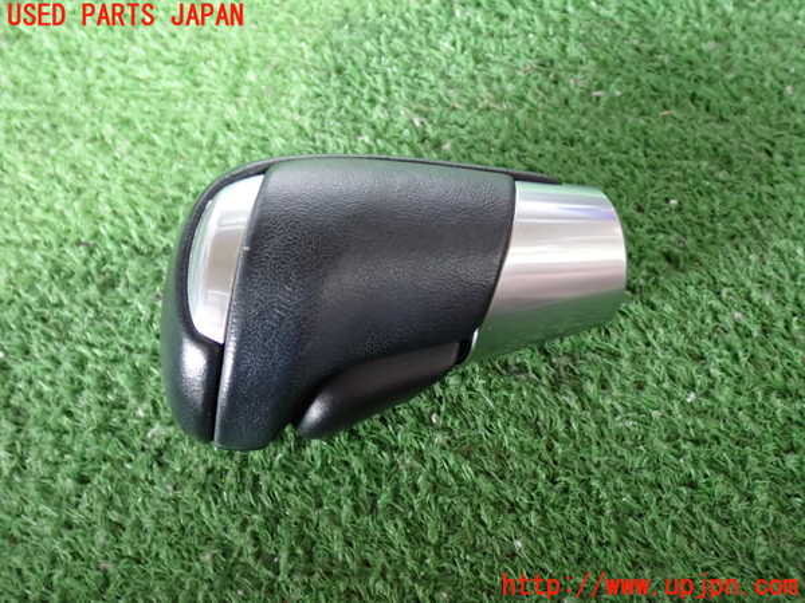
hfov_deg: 49.0
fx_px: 884
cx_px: 402
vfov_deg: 37.7
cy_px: 302
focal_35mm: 38
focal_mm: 6.83
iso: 800
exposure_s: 1/20
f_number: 2.7
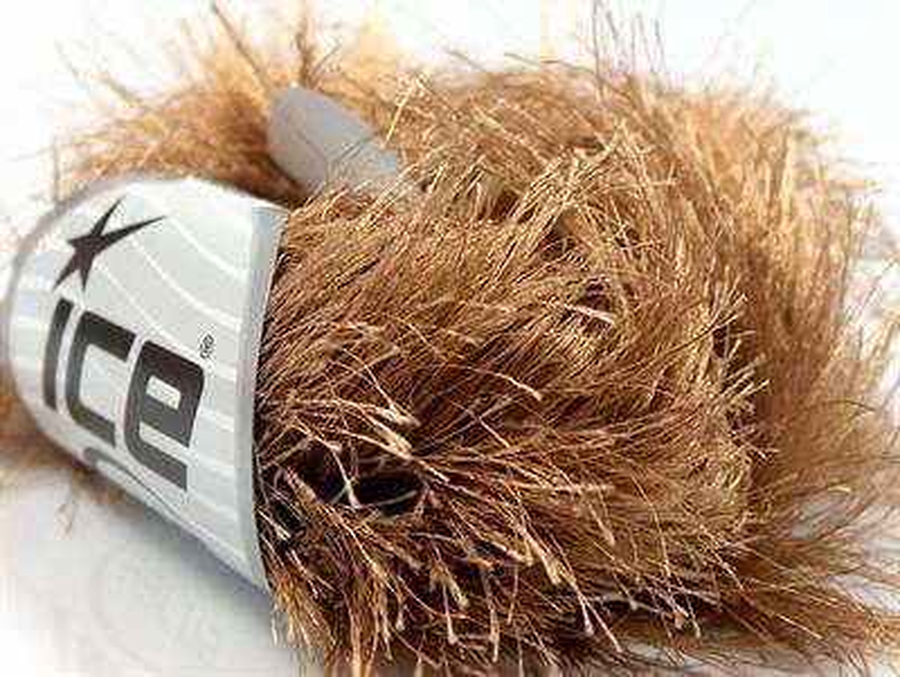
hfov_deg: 23.3
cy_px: 338
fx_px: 2187
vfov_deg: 17.6
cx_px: 450
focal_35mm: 84
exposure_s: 1/7.84
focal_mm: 17.25
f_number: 2.9
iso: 200
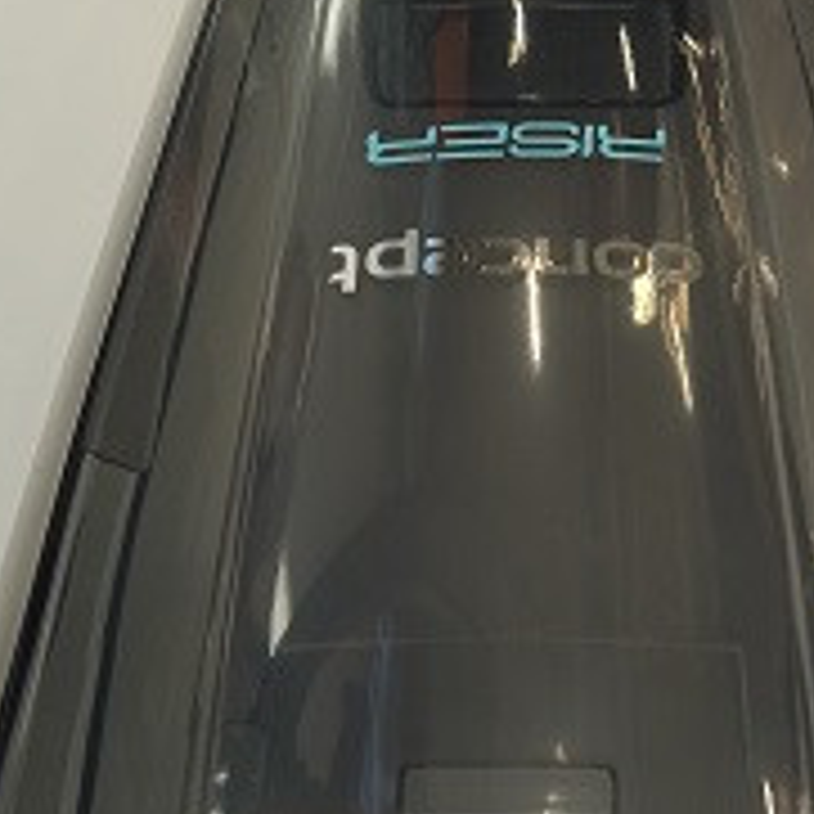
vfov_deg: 30.0
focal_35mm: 57
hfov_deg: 29.8
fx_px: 1516
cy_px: 328
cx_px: 562
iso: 149
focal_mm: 3.43
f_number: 2.2
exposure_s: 1/50
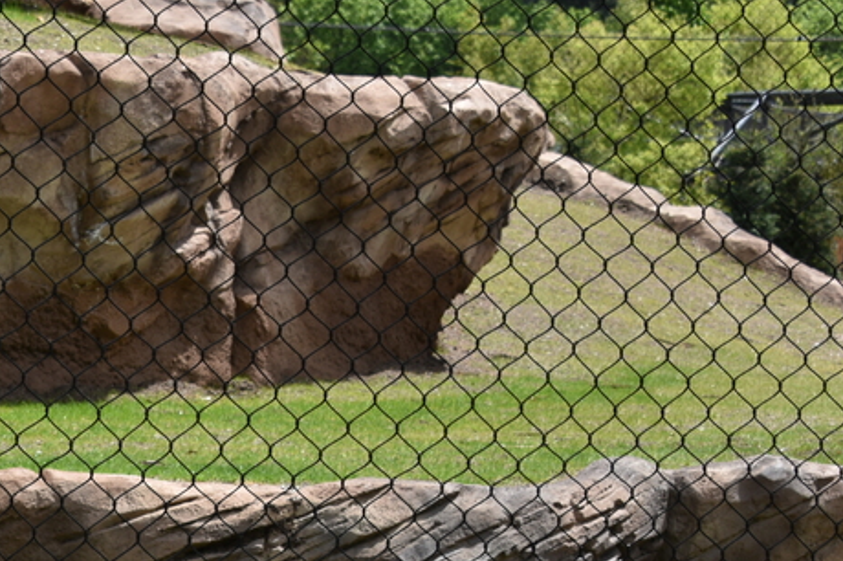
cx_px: -46
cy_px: 781
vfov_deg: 8.6
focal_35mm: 156
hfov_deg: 13.0
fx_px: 3650
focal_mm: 56
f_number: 8
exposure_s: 1/250
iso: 100
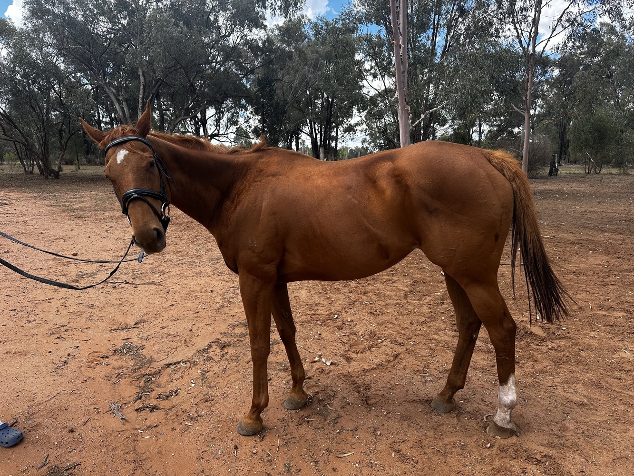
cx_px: 317
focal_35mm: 24
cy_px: 238
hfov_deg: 71.6
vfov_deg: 56.8
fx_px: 440
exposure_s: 1/1040
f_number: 1.78
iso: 80
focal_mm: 6.86
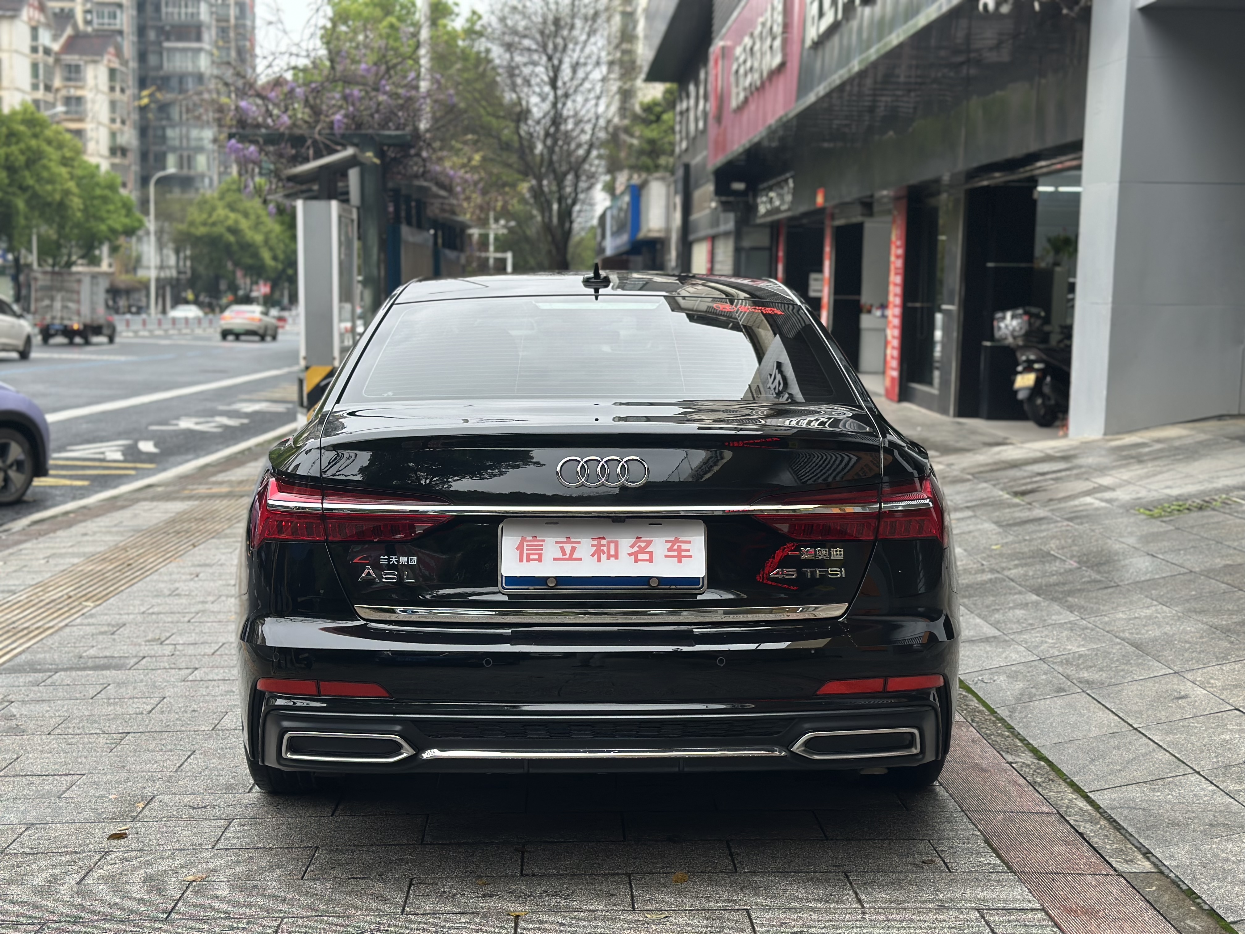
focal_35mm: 48
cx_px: 622
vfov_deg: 30.3
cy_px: 467
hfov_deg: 39.7
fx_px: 1726
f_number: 1.78
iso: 80
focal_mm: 6.86
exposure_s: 1/264
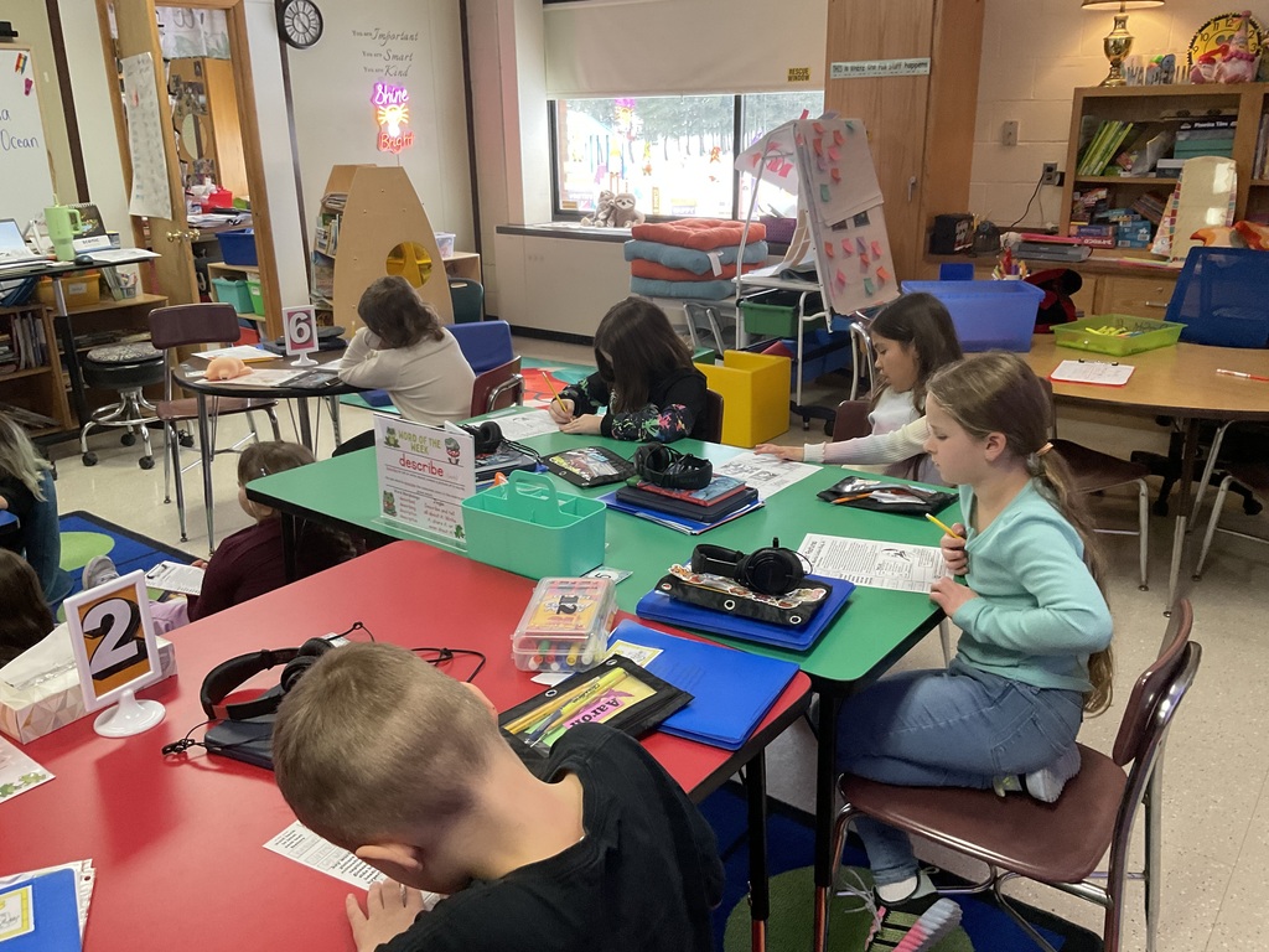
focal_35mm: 29
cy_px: 476
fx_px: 1063
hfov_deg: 61.7
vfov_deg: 48.2
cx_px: 634
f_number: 1.8
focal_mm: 3
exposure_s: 1/60
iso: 200
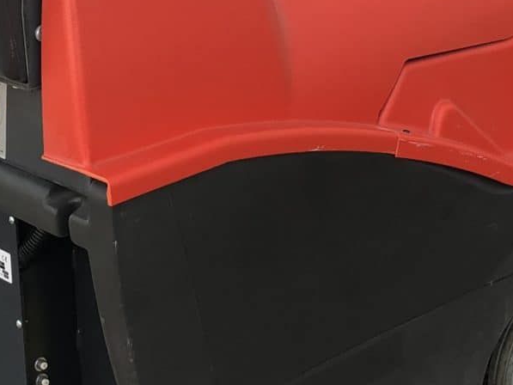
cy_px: 76
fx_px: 1423
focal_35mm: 96
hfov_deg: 20.4
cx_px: 229
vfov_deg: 15.3
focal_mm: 3.99
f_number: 1.8
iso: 20
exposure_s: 1/440
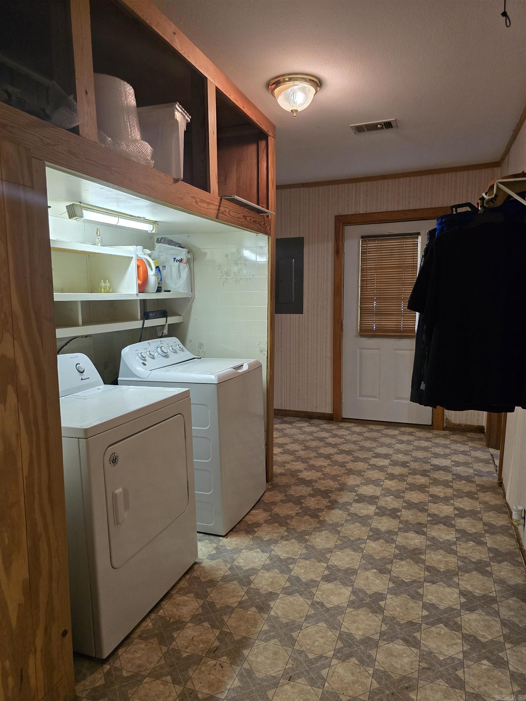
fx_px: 466
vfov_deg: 73.9
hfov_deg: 58.9
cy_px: 350
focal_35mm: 23
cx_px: 263
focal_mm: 6.3
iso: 800
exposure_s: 1/120
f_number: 1.7
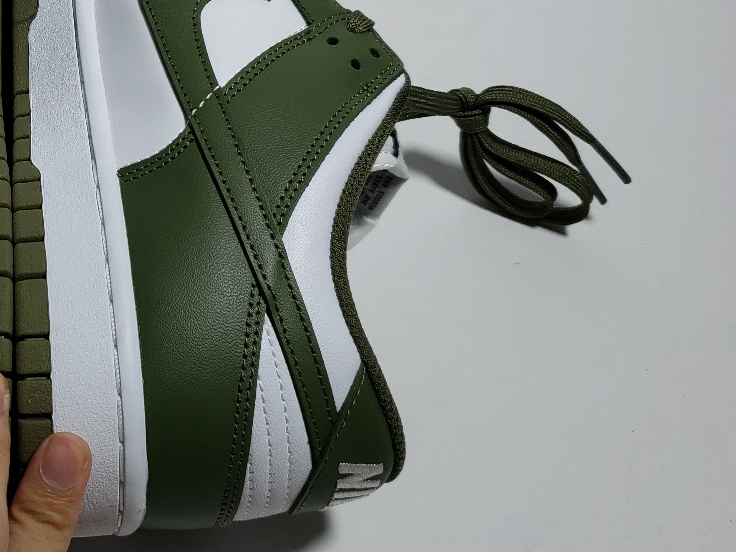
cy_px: 117
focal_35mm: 51
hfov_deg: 35.0
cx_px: 53
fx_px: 1084
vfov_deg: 28.0
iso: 50
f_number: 1.5
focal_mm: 4.3
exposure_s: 1/732
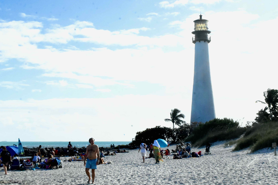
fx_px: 301
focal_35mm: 39
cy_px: 92
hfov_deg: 49.6
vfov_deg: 34.2
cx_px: 139
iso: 5000
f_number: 20
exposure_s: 1/1600
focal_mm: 26
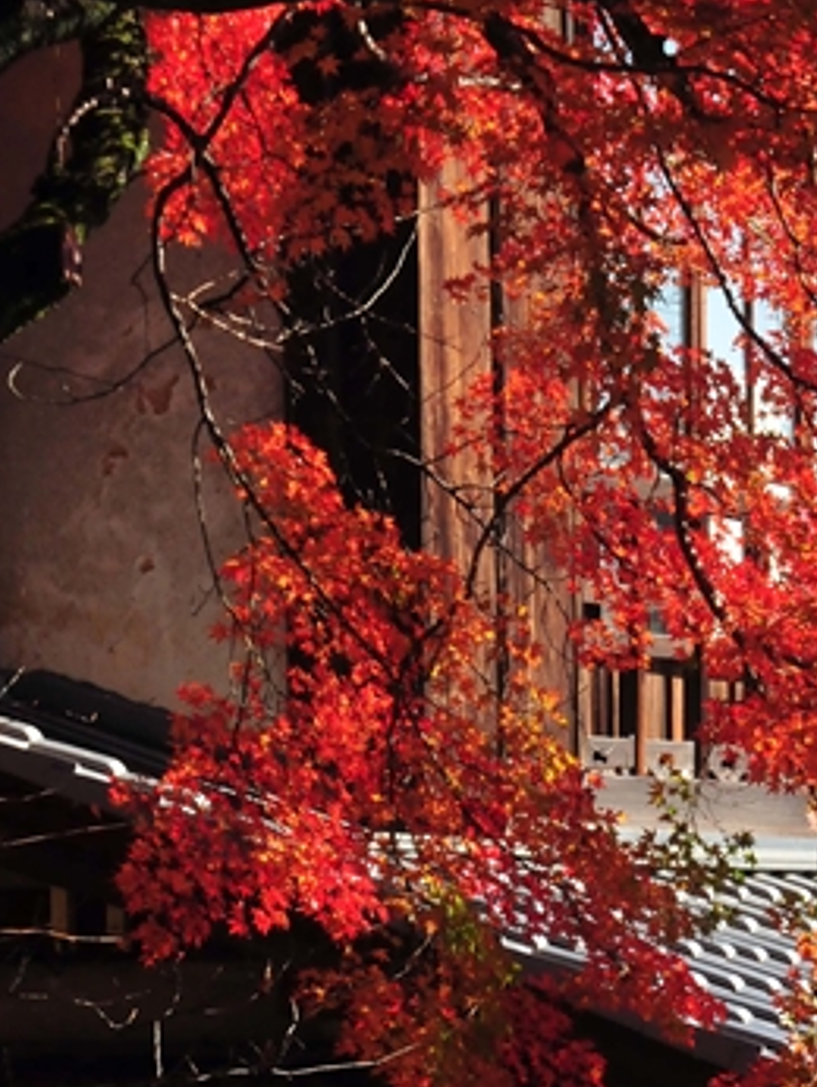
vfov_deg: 8.5
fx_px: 7323
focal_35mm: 233
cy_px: 908
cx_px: 775
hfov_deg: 6.4
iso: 800
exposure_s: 1/250
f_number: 13
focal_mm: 70
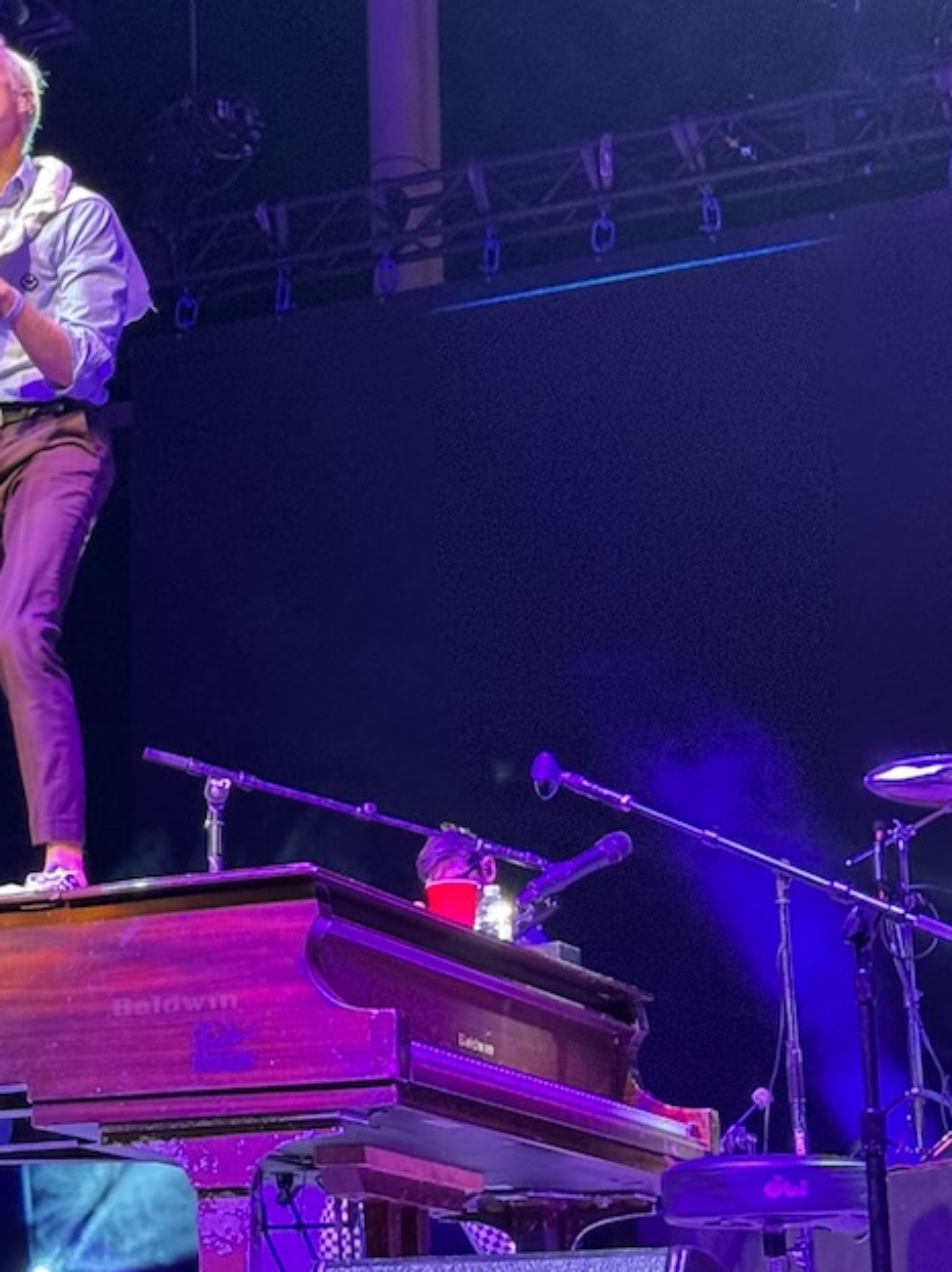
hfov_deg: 14.7
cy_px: 582
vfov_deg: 19.8
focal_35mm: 99
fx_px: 3634
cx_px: -27
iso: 400
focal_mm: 6.76
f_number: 1.78
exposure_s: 1/40
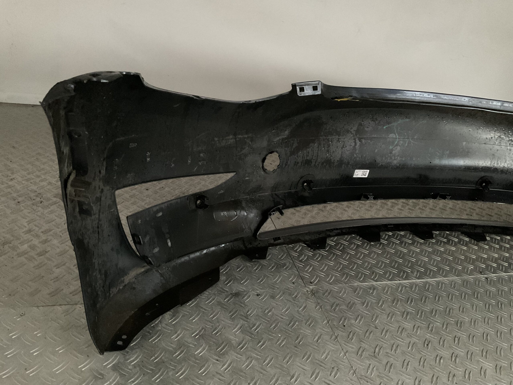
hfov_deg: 61.7
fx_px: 430
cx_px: 256
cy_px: 192
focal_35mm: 29
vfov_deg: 48.2
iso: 500
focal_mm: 3
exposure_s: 1/17
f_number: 1.8
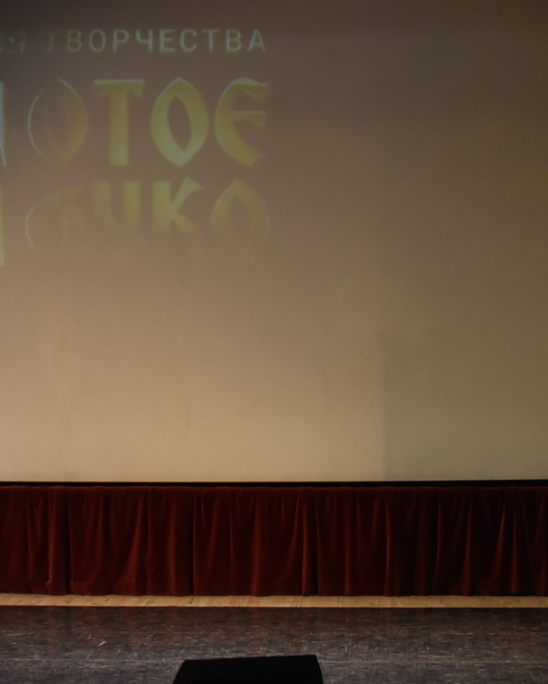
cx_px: -29
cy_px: 271
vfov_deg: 10.5
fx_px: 3709
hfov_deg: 8.4
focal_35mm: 183
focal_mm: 80
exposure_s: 1/400
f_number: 2.8
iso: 2500
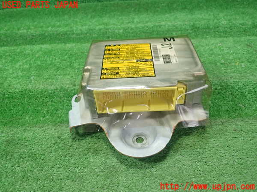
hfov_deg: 60.0
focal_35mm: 30
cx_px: 128
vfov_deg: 46.8
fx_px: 223
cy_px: 96
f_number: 2.3
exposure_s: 1/125
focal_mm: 5.5
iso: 320
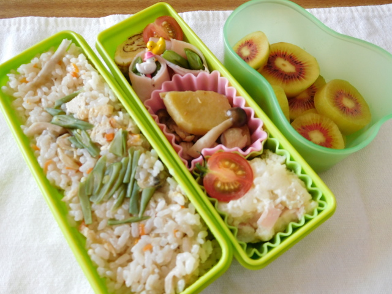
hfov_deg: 69.4
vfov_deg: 54.9
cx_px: 196
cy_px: 147
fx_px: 283
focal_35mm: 25
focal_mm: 4.5
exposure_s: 1/100
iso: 125
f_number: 3.4
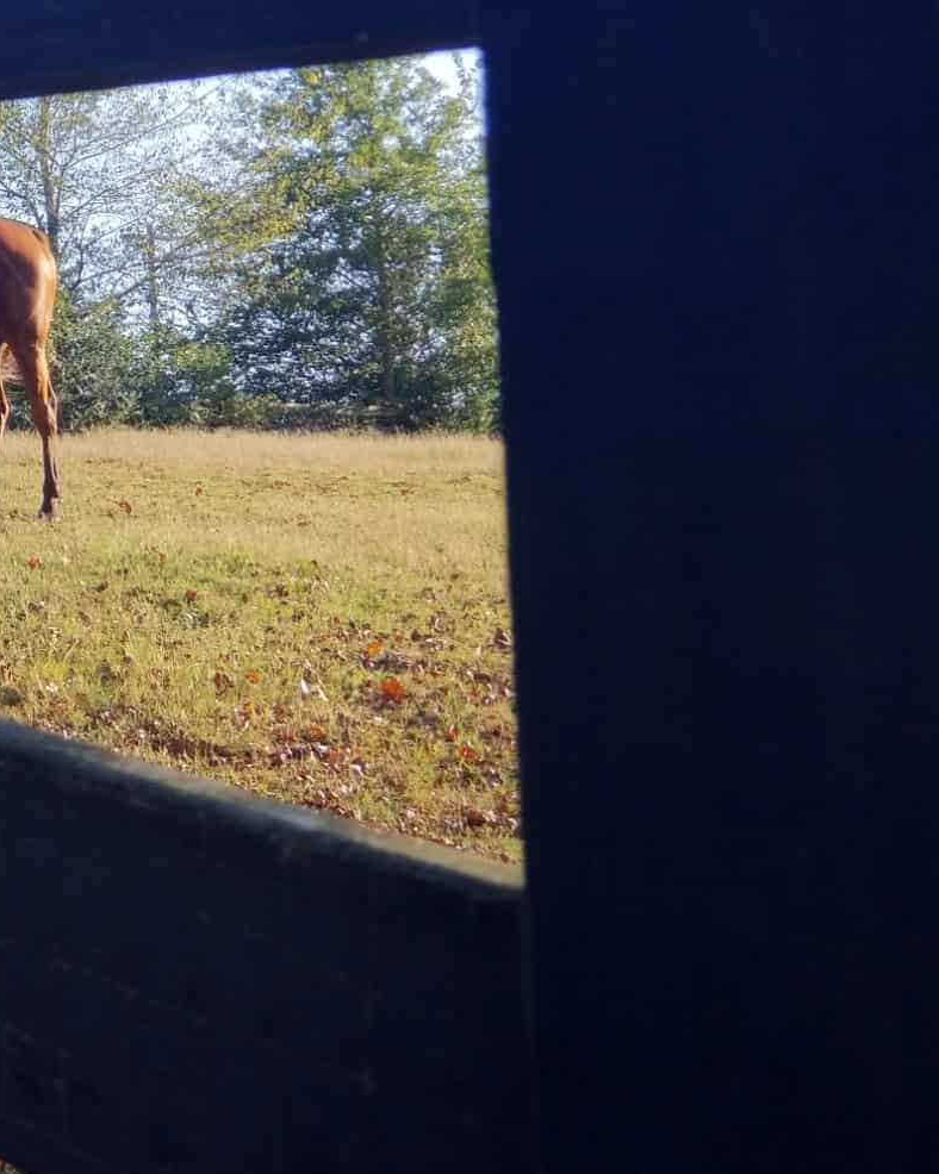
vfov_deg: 18.6
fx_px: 3580
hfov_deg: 14.5
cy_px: 493
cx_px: -137
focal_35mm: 103
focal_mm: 6
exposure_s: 1/295
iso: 25
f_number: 2.4
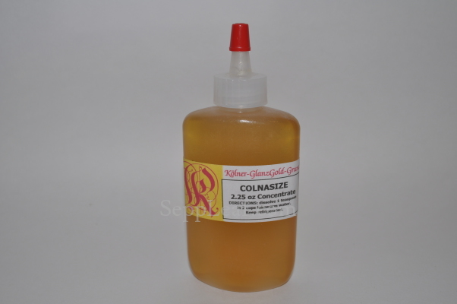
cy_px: 152
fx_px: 495
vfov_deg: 34.1
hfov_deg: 49.6
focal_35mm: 39
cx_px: 228
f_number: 9
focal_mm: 26
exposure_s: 1/160
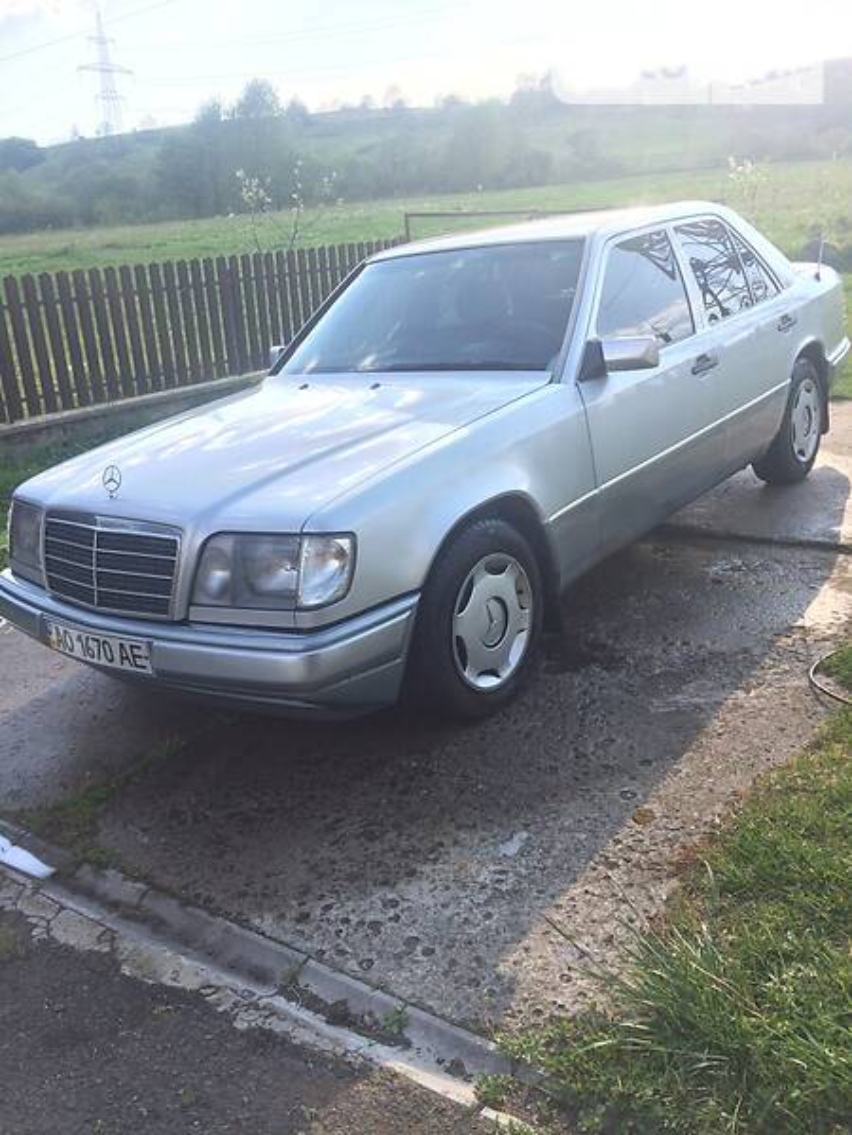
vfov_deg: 61.7
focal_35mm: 29
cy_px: 568
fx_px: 952
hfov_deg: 48.2
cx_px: 426
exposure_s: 1/595
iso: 32
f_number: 2.2
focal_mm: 4.2
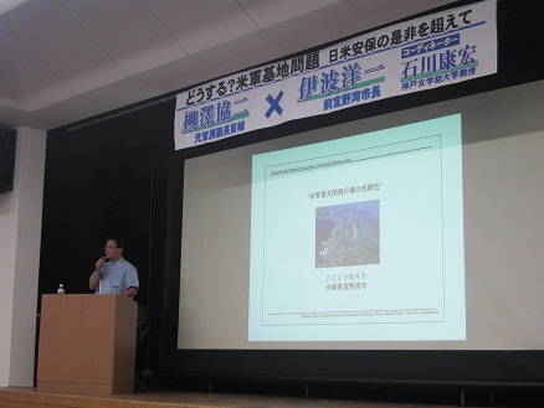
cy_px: 204
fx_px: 865
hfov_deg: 34.9
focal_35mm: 55
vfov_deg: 26.6
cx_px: 272
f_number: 3.6
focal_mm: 9.8
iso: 200
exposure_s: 1/25
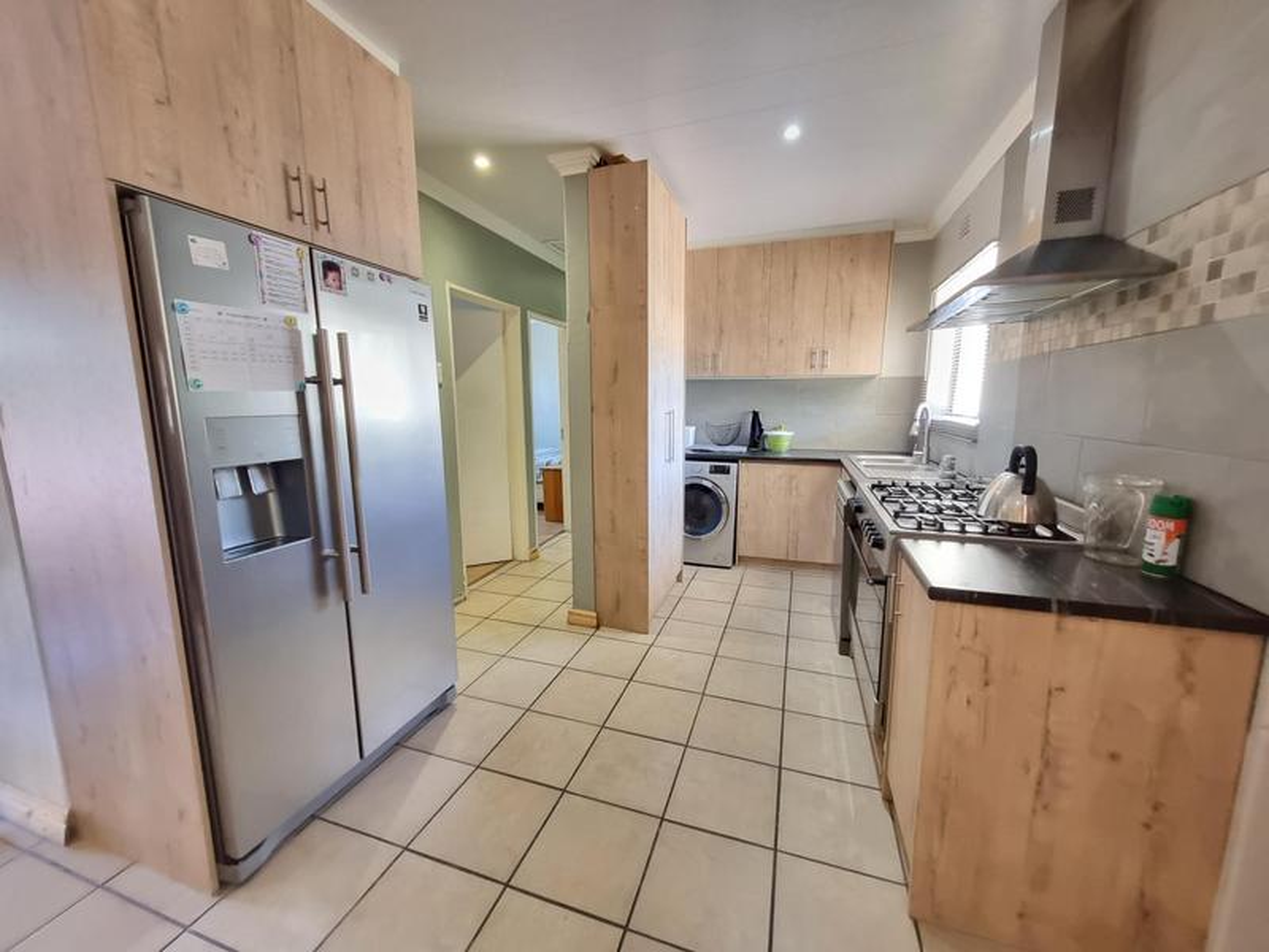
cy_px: 476
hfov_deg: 106.2
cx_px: 634
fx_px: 477
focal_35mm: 13
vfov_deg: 89.9
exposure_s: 1/25
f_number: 2.2
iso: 800
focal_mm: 1.74
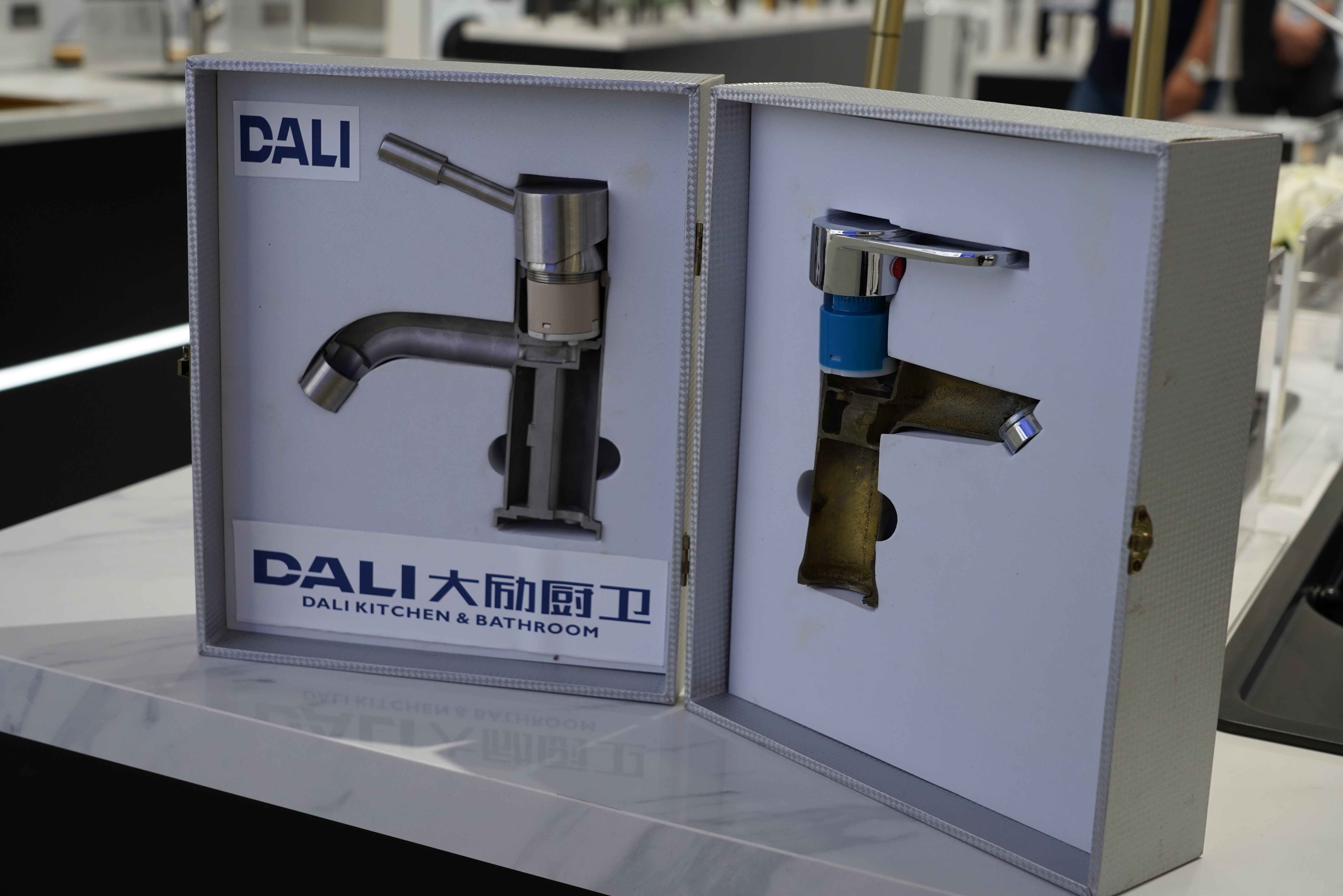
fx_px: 1902
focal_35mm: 51
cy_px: 448
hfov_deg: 38.9
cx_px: 672
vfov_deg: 26.5
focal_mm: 51
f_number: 7.1
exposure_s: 1/60
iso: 640
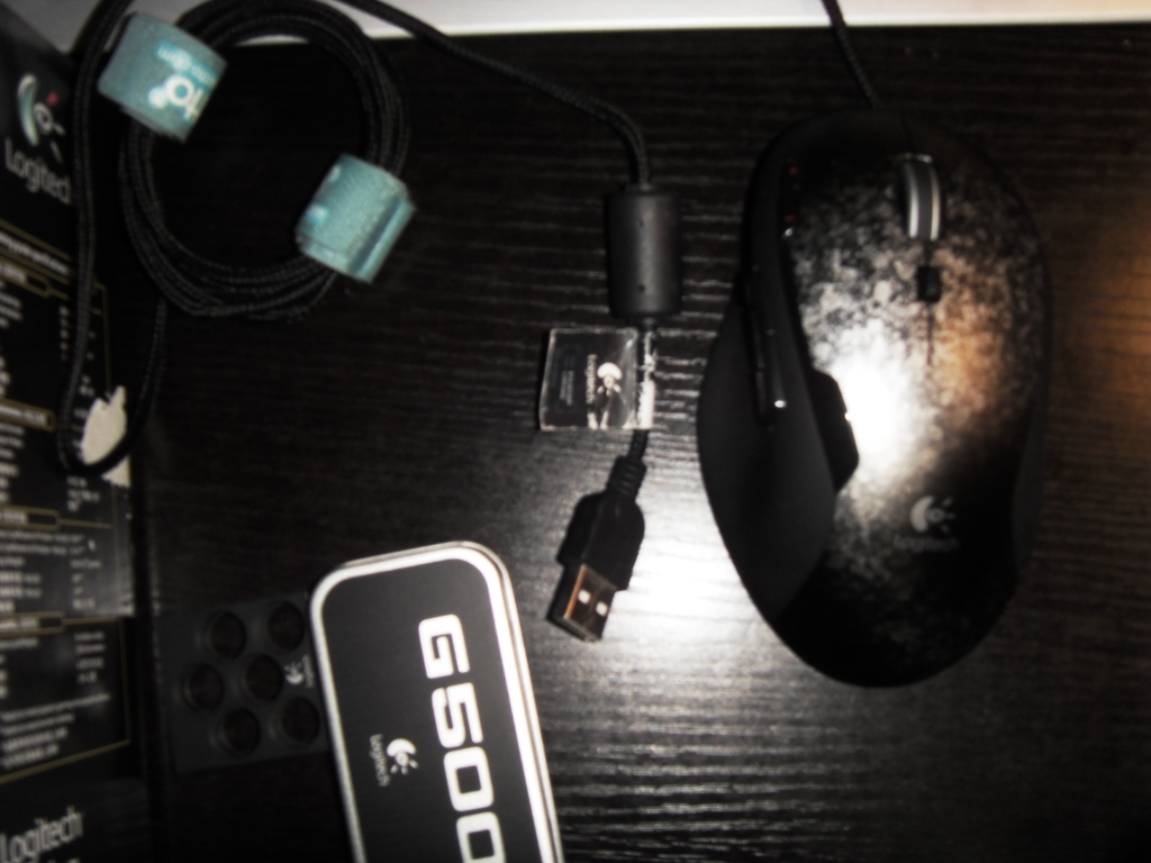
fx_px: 1297
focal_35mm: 39
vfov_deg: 36.8
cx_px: 576
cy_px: 432
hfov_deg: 47.9
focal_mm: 6.6
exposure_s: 1/45
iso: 100
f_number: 3.5
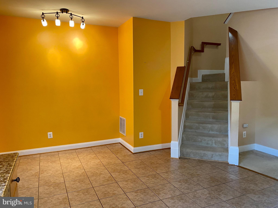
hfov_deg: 67.3
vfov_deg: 53.1
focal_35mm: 26
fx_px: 209
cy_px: 104
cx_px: 139
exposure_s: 1/60
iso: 160
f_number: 1.8
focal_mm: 4.25
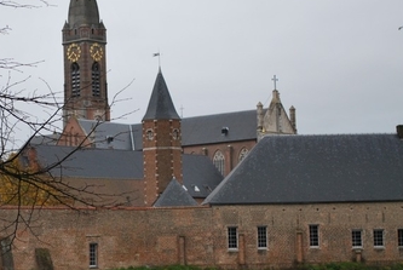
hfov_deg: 18.7
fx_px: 1211
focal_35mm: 108
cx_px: 79
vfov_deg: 12.7
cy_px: 130
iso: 320
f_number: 5.3
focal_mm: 40
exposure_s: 1/30
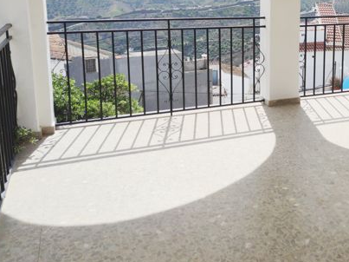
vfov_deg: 33.3
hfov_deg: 42.6
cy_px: 52
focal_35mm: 42
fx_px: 423
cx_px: 283
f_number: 1.69
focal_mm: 6.72
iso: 100
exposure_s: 1/4387
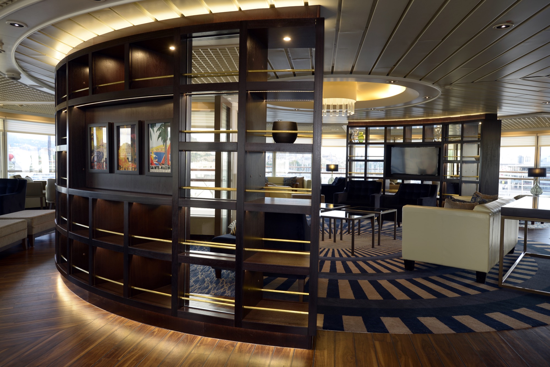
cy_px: 184
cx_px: 275
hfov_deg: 69.4
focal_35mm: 26
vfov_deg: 49.6
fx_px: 397
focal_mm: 26
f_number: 7.1
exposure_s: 1/6
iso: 100
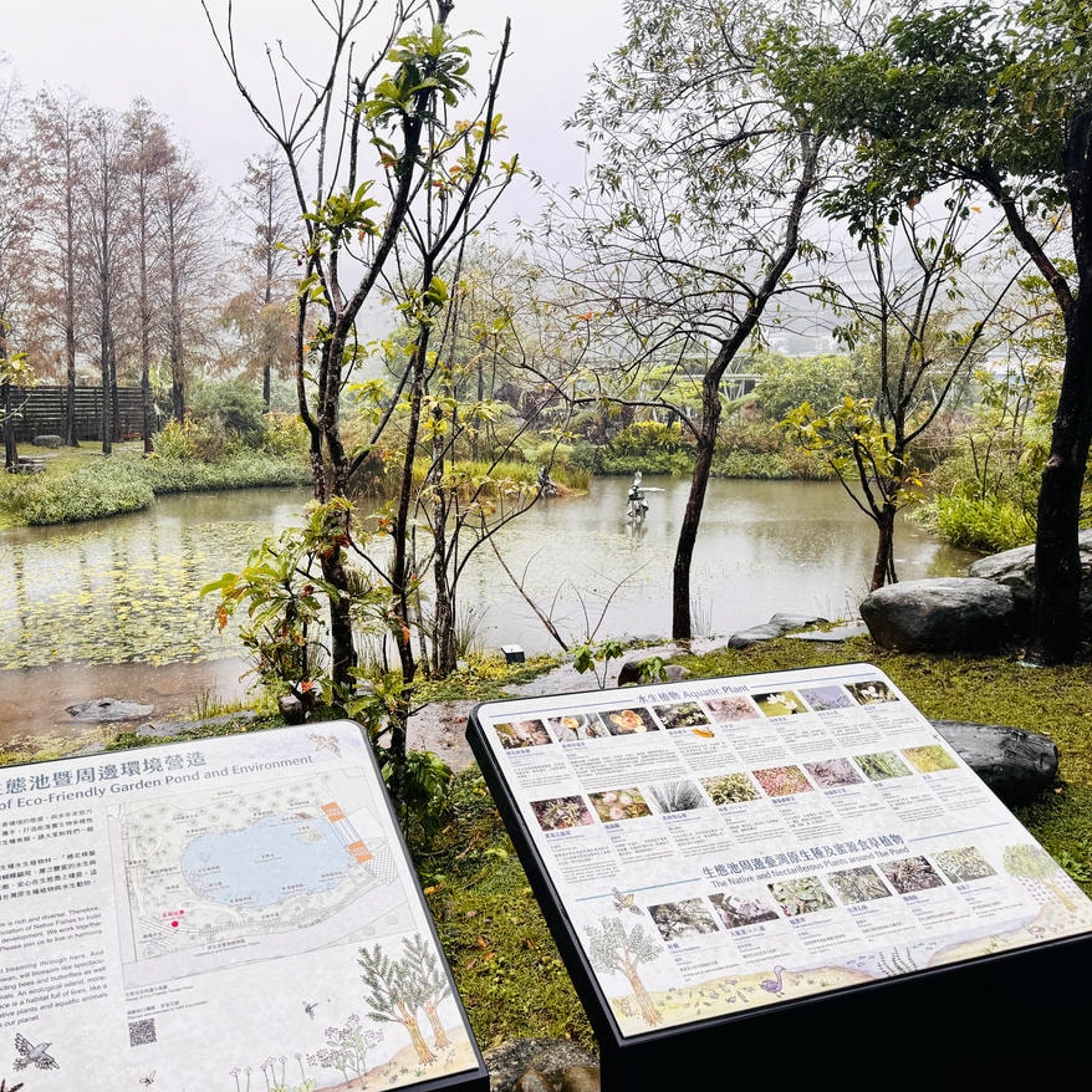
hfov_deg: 55.0
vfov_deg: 55.6
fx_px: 1035
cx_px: 408
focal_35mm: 29
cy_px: 540
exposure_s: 1/149
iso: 64
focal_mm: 6.86
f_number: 1.78
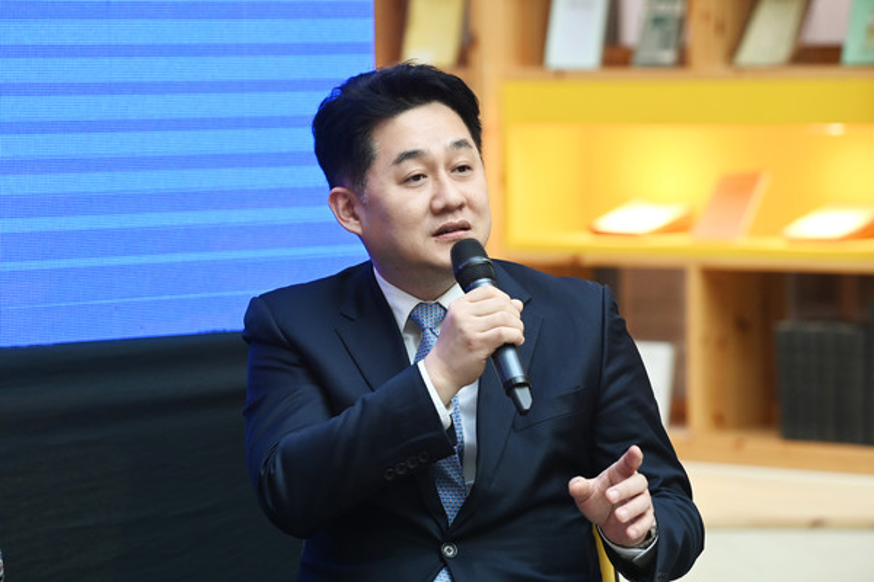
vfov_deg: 6.9
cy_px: 291
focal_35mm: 200
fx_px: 4855
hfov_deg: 10.3
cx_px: 437
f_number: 5
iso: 2000
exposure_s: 1/200
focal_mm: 200
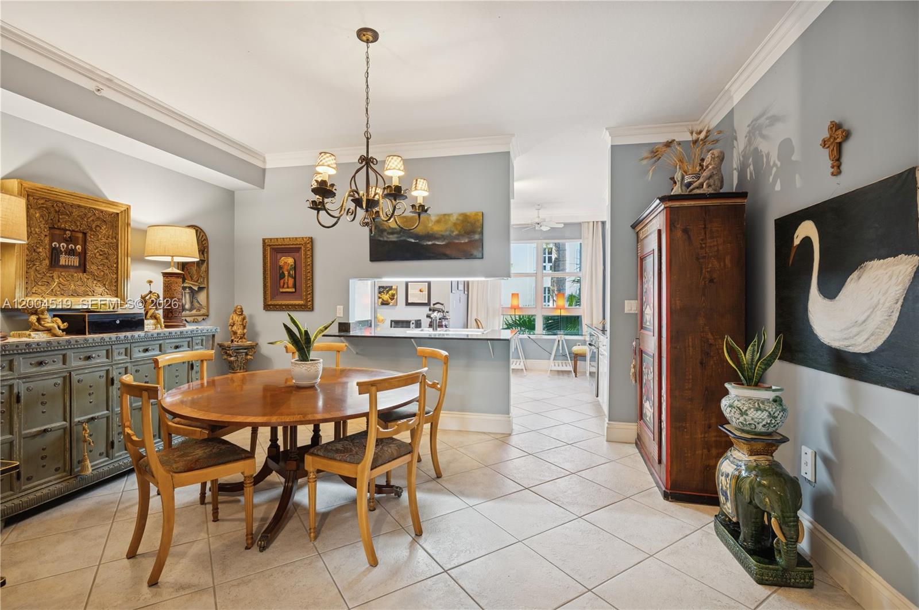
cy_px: 305
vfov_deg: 73.6
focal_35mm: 16
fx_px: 408
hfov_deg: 96.8
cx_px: 460
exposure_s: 1/8
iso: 250
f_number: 8
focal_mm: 16
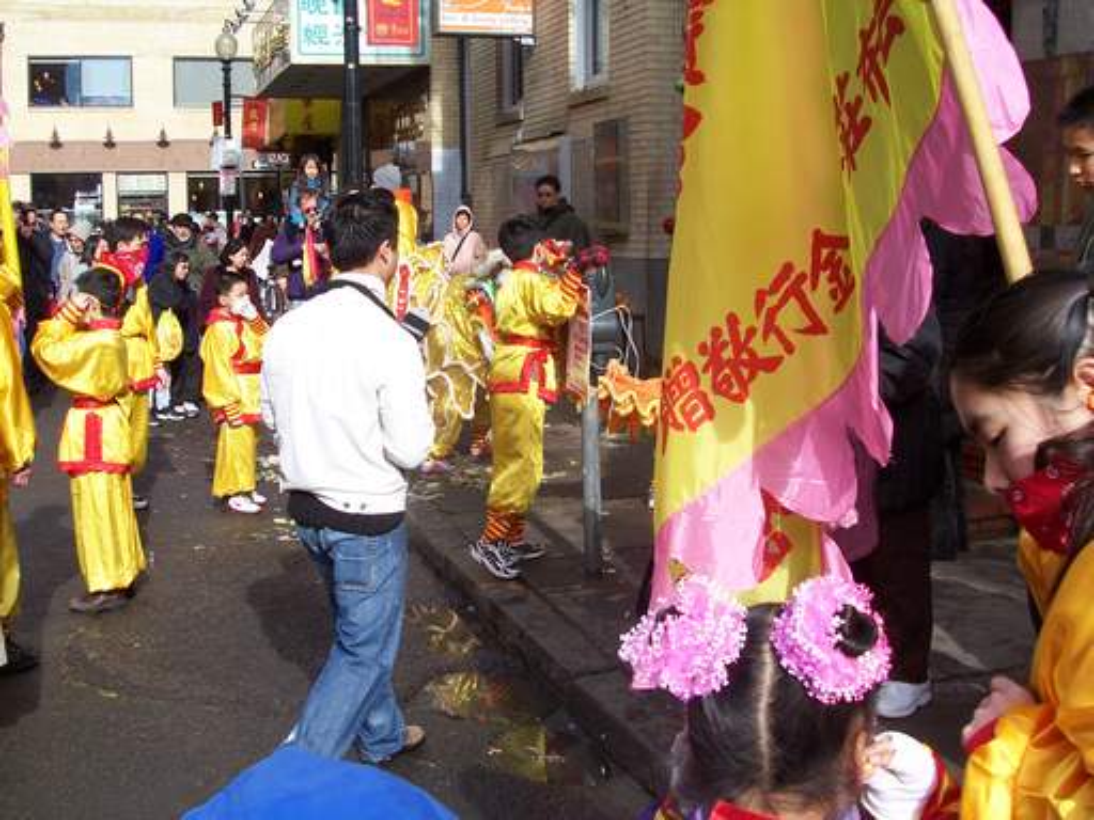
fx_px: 1327
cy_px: 410
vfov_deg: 34.3
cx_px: 547
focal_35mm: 42
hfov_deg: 44.8
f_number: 4
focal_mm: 7.2
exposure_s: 1/250
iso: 80
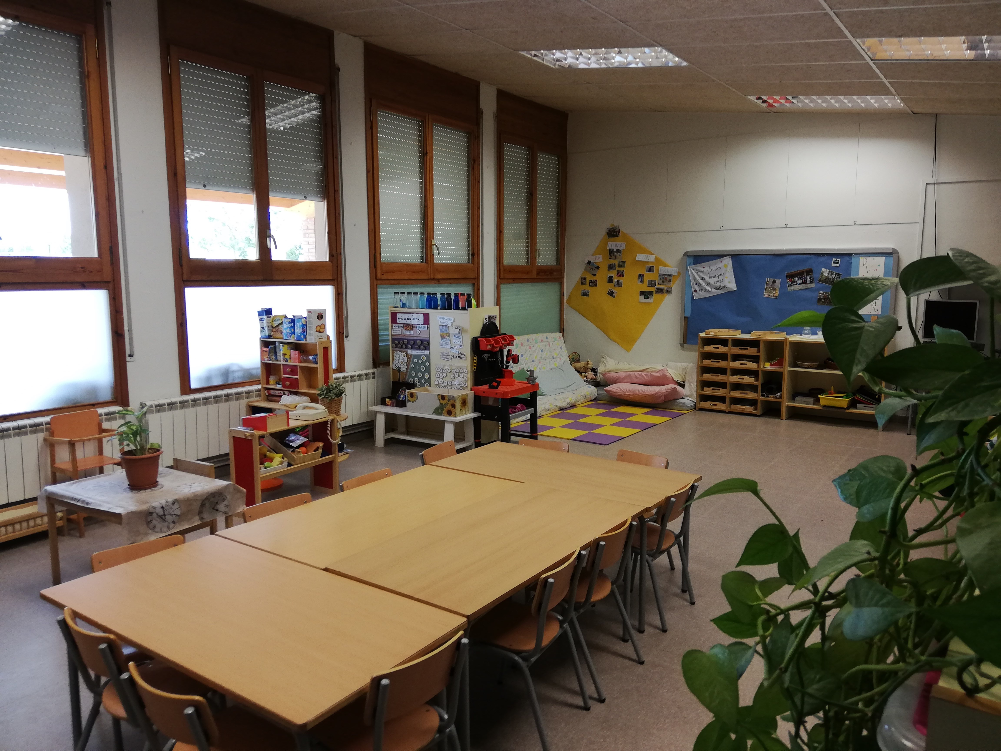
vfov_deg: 53.1
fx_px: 752
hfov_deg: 67.3
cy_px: 376
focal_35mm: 26
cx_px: 500
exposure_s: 1/50
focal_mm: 3.81
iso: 80
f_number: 2.2
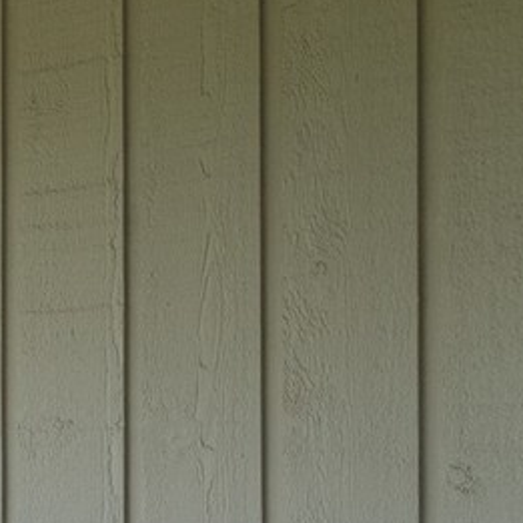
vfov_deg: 18.2
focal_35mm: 95
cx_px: -998
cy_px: 365
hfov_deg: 11.6
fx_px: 1624
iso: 400
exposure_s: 1/125
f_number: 8
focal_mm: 12
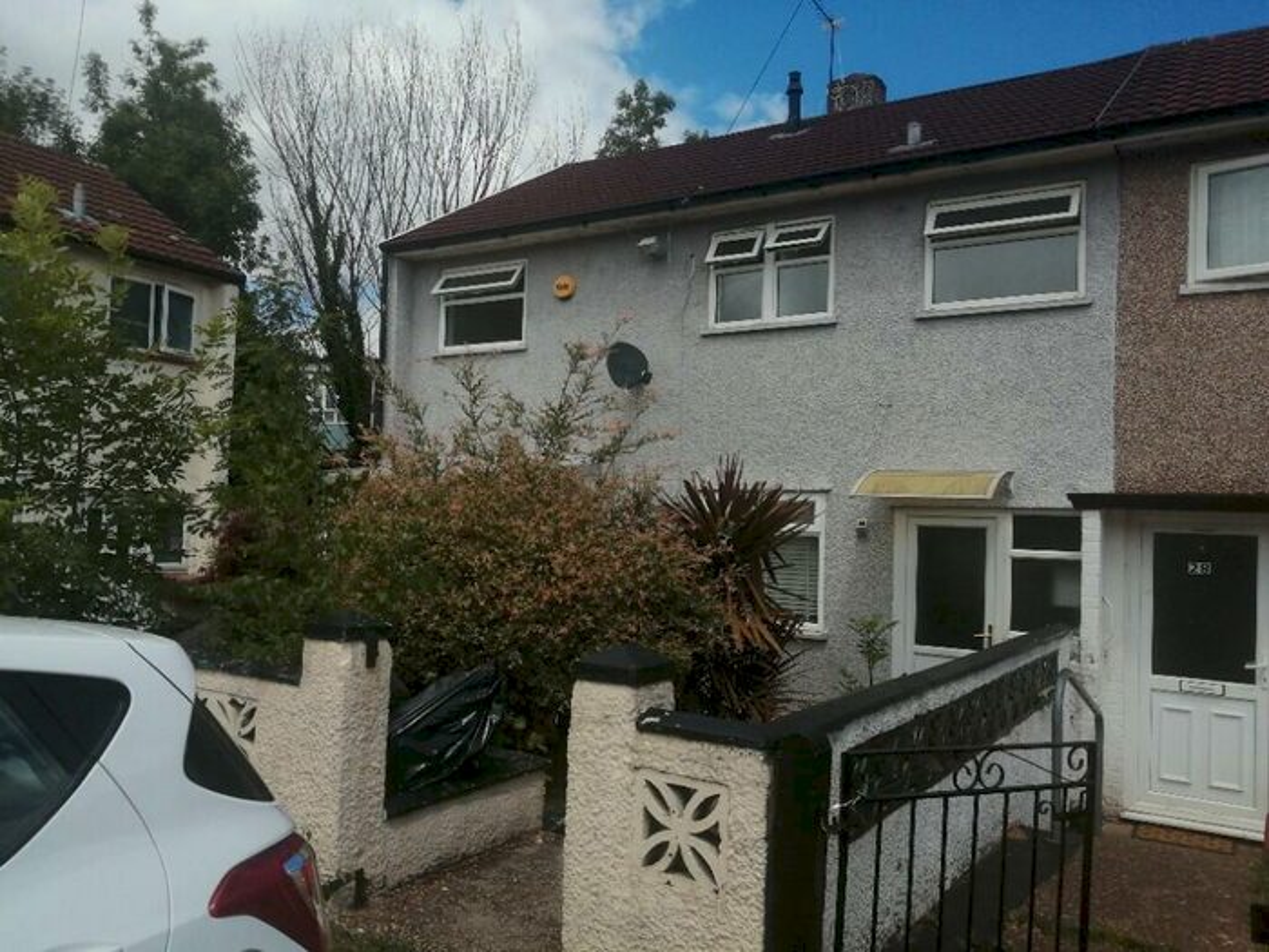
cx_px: 634
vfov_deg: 53.1
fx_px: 953
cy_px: 476
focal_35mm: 26
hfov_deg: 67.3
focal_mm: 3.46
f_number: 1.8
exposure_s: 1/2427
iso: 50
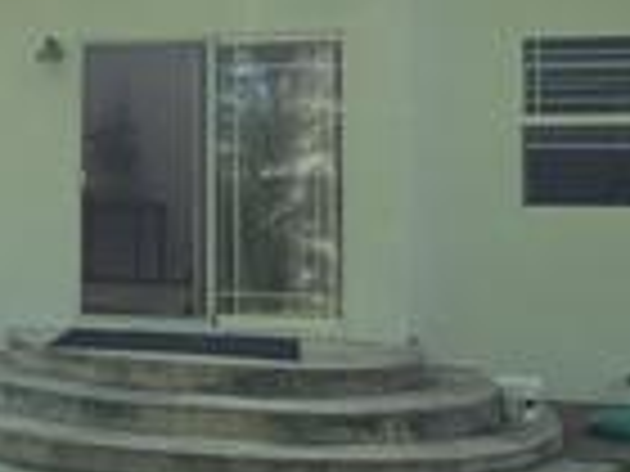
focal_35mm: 64
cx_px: -86
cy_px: 171
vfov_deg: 22.9
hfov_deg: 27.4
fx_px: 1165
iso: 40
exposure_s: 1/675
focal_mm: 2.22
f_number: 2.2
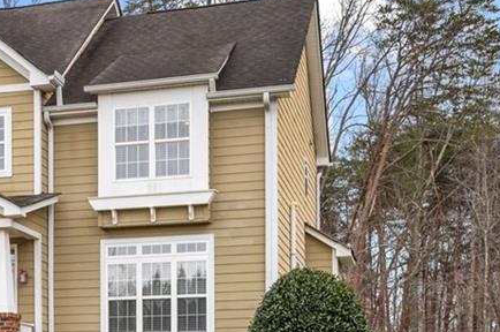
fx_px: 1179
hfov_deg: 22.9
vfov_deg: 15.8
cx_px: -13
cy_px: 304
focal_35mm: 85
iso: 100
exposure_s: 1/60
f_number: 10
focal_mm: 36
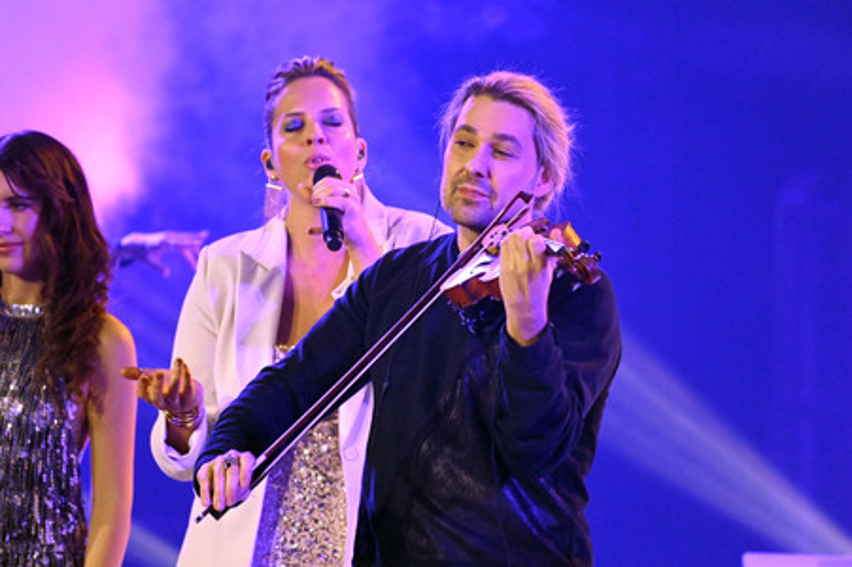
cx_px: 426
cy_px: 284
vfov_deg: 2.7
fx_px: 11824
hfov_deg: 4.1
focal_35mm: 500
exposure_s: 1/320
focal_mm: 500
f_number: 5.6
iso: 16000
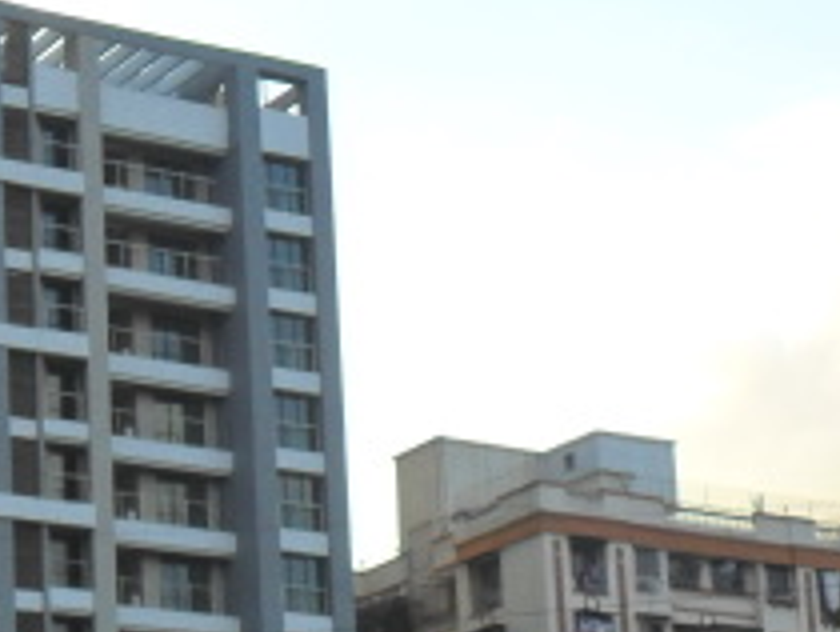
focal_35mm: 134
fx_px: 3255
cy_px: 788
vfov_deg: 10.9
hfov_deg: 14.7
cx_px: 300
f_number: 4.5
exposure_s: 1/90
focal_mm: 7.8
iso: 100
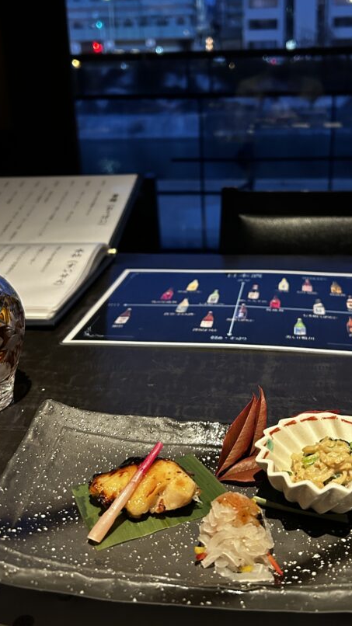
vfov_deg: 55.2
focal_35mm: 36
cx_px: 213
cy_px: 279
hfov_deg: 32.7
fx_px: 598
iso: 640
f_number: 1.5
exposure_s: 1/40
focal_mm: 5.7
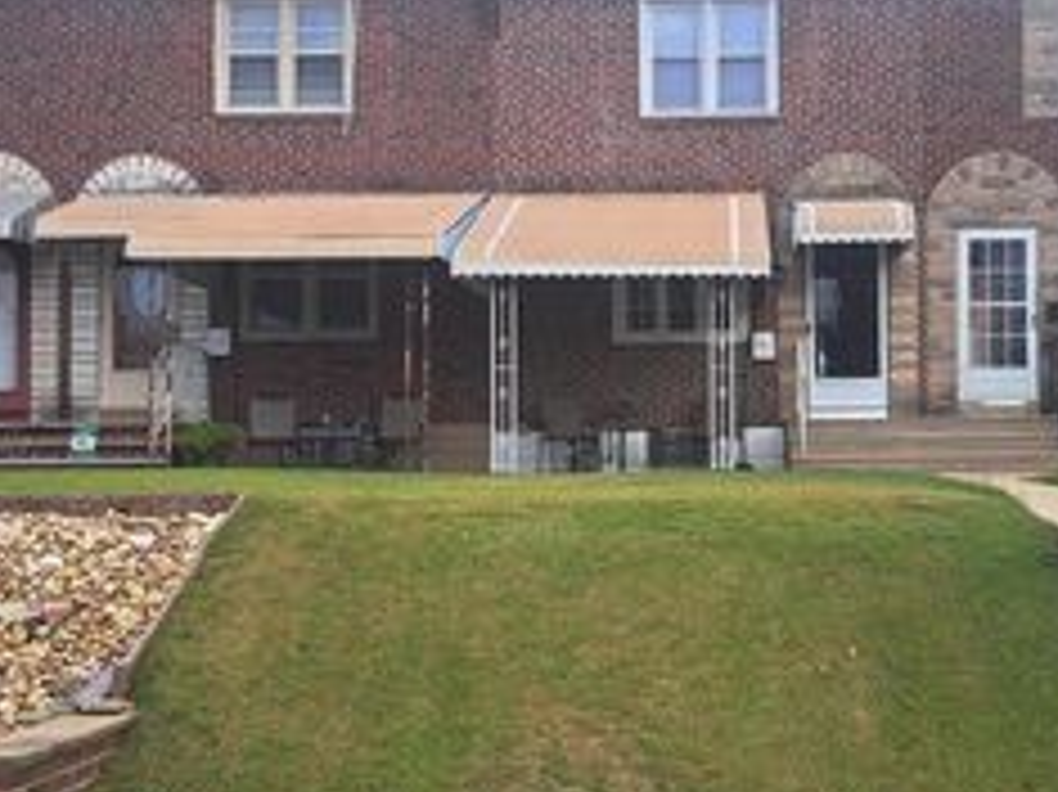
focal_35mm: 51
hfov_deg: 37.2
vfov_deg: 28.5
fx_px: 1558
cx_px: 684
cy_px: 475
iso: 50
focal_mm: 5.23
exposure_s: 1/549
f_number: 1.8
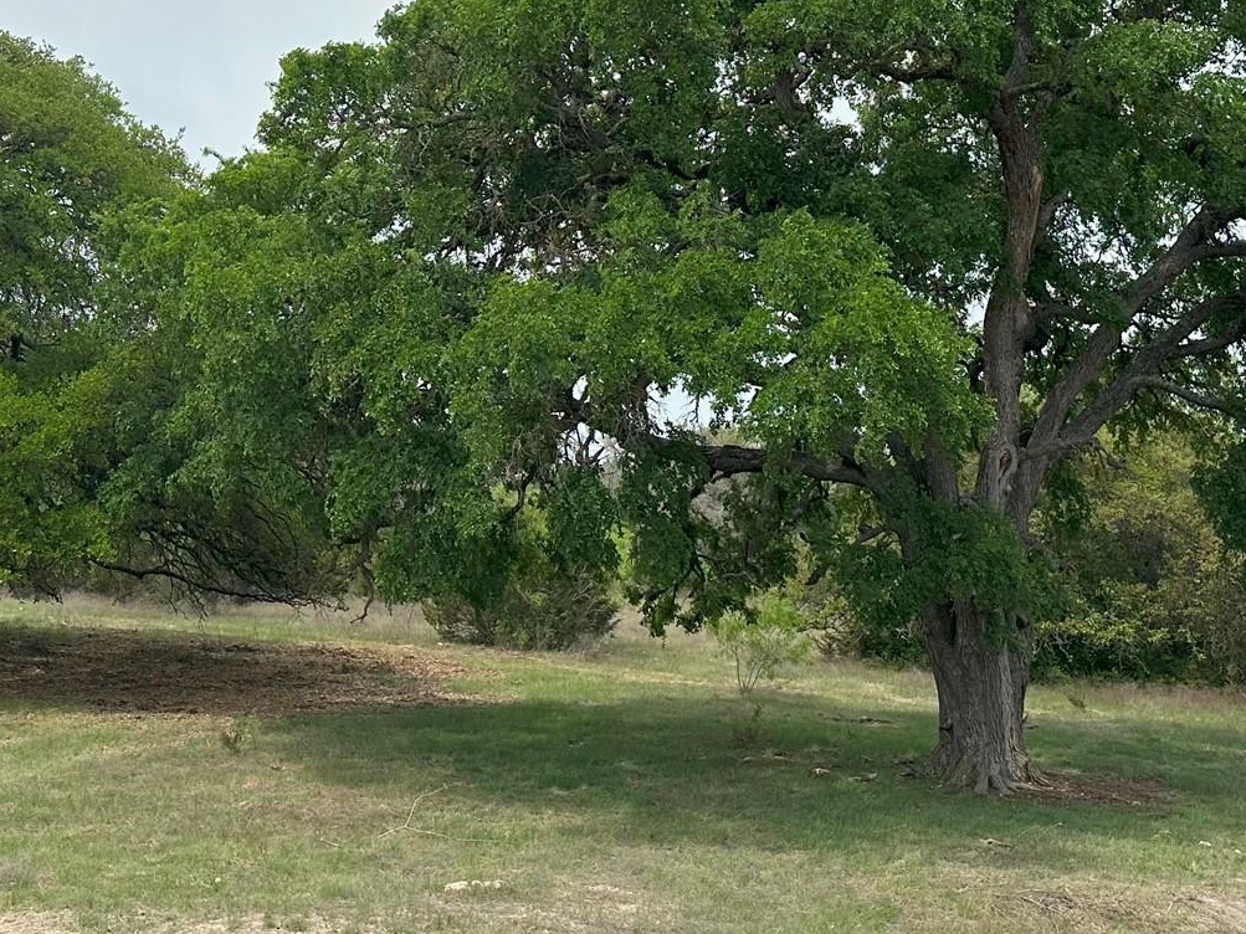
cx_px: 493
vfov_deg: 28.7
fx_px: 1764
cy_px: 133
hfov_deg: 38.7
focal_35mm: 49
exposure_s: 1/8929
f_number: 1.78
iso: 80
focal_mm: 6.86
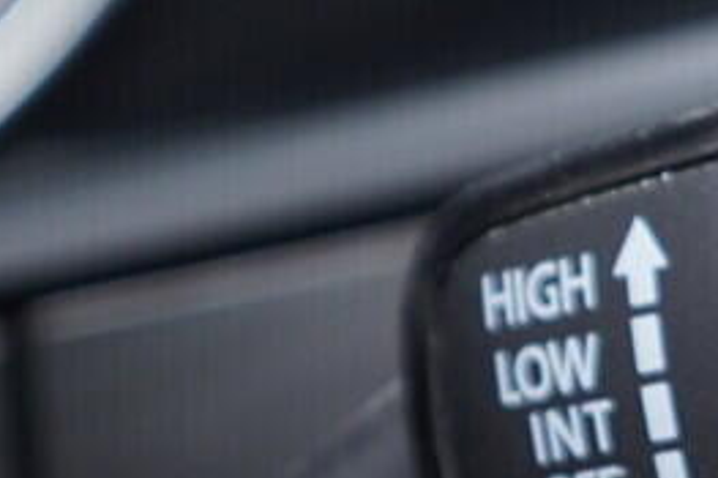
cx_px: 502
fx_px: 3926
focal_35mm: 197
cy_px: 325
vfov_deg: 7.0
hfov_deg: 10.4
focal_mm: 24
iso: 320
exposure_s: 1/40
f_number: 2.8
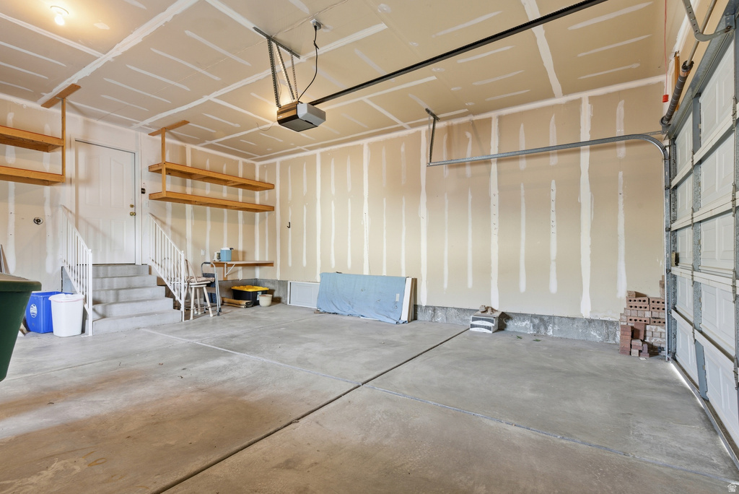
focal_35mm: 16
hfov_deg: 96.7
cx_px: 370
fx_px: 329
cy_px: 247
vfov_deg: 73.8
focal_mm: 16
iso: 100
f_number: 10
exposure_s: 1/1.67
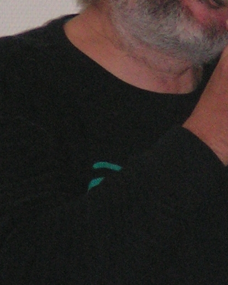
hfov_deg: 1.8
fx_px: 7412
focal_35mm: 879
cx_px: 183
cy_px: 34
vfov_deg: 2.2
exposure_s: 1/200
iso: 200
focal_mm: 37.9
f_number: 3.3
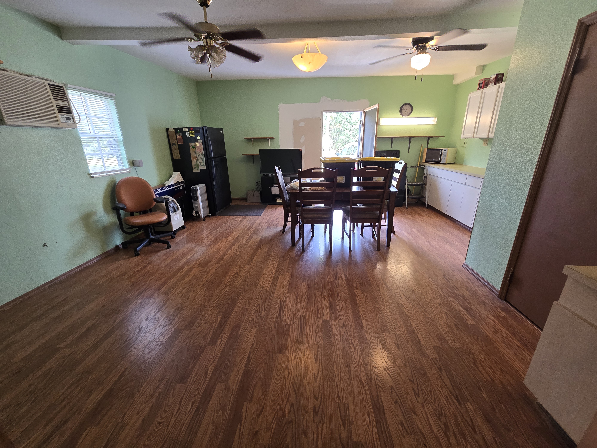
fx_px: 224
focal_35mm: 13
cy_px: 224
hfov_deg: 106.2
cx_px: 298
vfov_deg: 89.9
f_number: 2.2
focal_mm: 2.2
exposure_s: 1/60
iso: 200
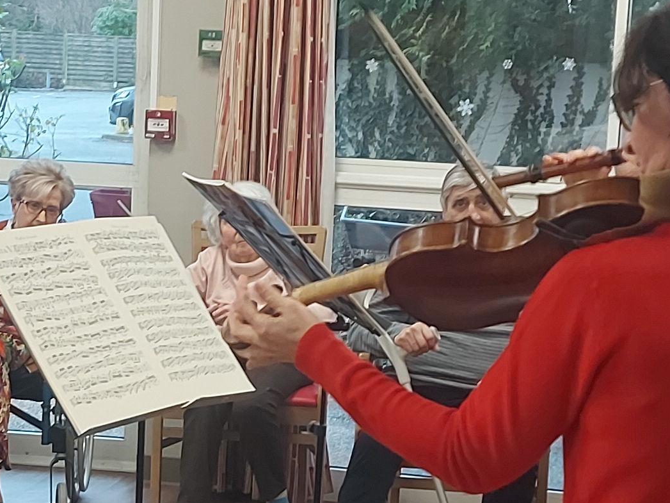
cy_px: 329
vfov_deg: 13.9
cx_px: 206
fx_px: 2051
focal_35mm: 106
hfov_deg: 18.5
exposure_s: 1/50
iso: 160
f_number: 1.8
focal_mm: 5.23
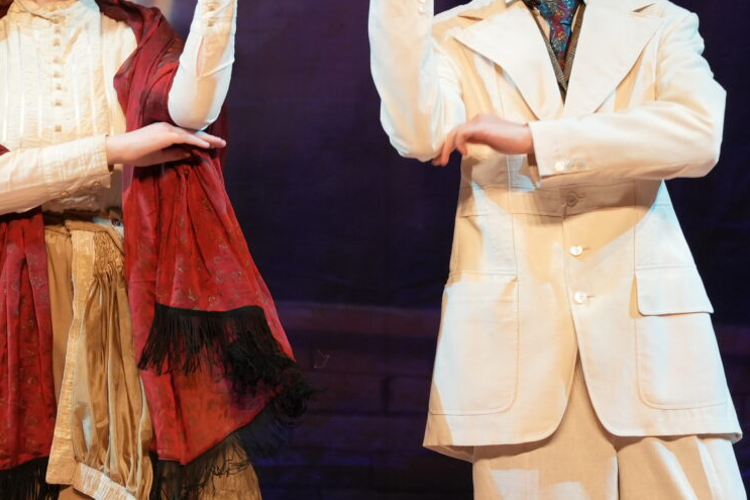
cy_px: 130
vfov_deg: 3.1
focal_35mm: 448
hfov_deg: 4.6
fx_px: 9331
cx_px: 288
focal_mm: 130
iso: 1000
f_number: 5
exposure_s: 1/160
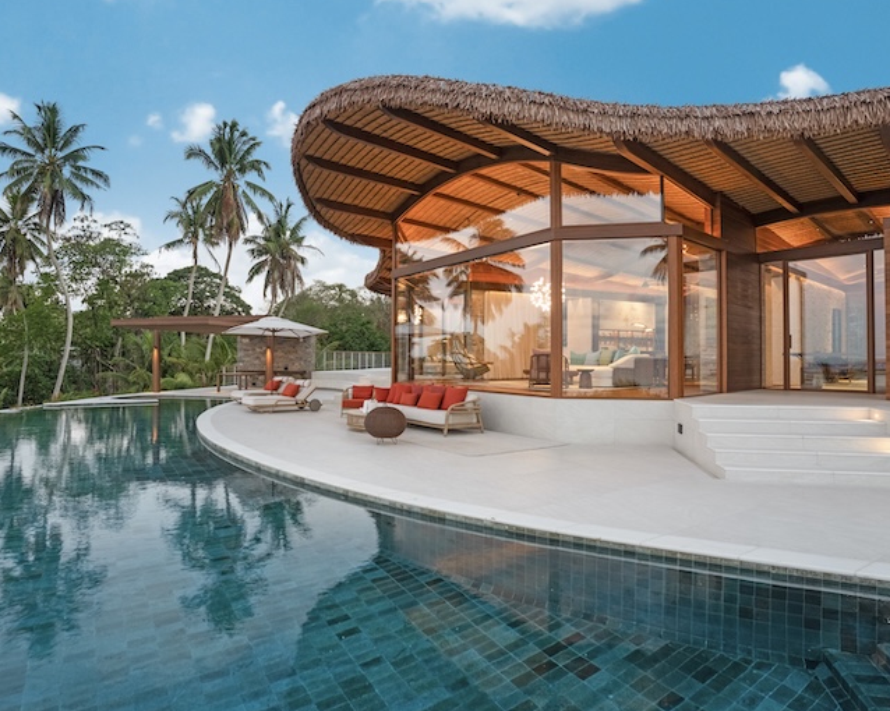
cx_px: 423
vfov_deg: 68.1
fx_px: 527
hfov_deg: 80.3
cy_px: 352
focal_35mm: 20
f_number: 4
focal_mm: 17
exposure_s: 1/13
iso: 200
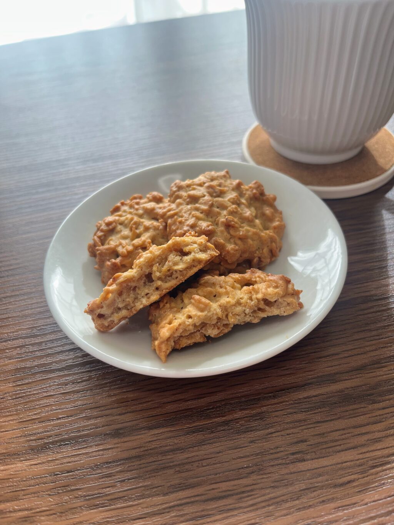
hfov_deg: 53.1
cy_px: 262
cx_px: 197
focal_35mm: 26
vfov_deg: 67.3
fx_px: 395
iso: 50
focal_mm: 5.1
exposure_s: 1/149
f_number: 1.6
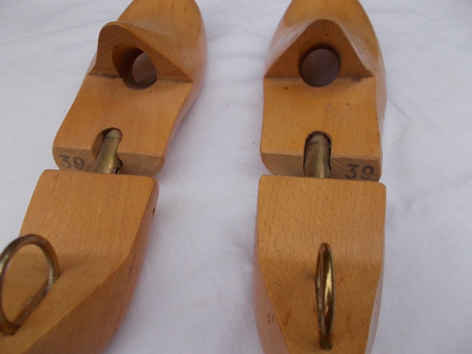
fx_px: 355
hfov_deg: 67.3
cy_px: 177
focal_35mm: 26
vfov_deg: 53.1
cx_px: 236
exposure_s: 1/250
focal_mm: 4.6
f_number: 3.2
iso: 80
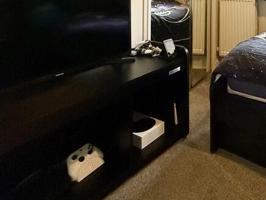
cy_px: -34
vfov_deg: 35.1
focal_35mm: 33
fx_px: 254
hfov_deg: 47.1
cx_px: 259
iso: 250
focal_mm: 2.22
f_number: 2.2
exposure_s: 1/99
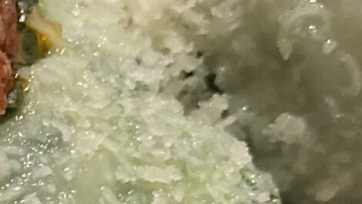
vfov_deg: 7.1
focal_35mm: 167
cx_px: -354
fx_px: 1603
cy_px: 358
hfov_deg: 11.6
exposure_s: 1/60
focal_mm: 3.99
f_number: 1.8
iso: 160
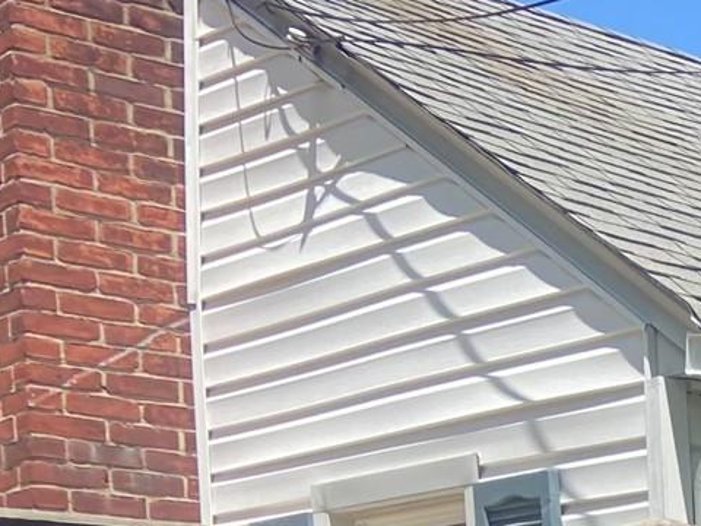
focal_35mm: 111
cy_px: 1040
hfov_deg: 14.9
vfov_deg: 11.9
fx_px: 2248
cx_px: 1341
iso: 32
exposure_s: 1/1377
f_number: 1.8
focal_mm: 4.25
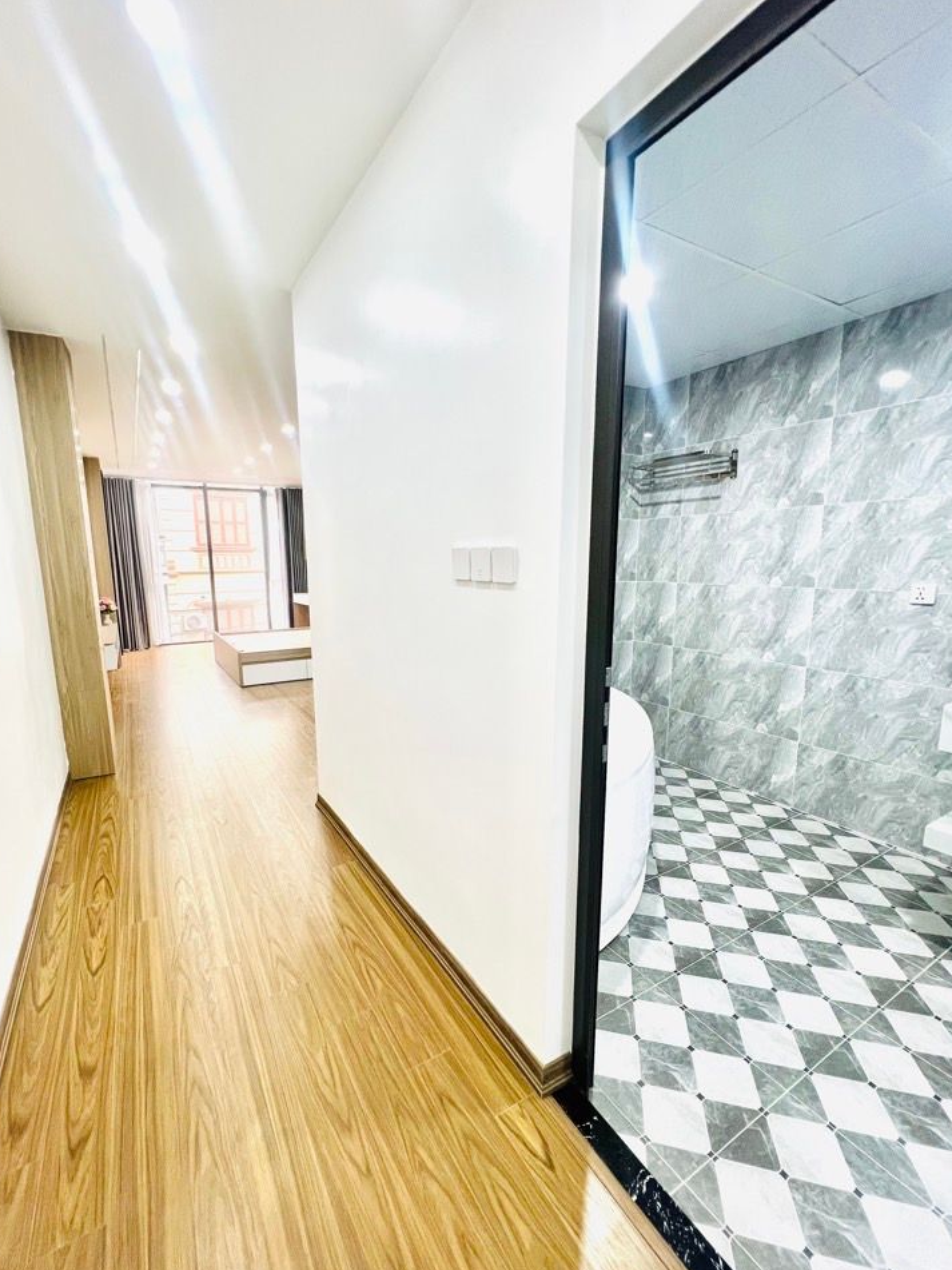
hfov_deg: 85.6
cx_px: 450
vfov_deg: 102.0
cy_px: 658
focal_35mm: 14
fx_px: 513
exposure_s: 1/100
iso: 160
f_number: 1.8
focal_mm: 1.57
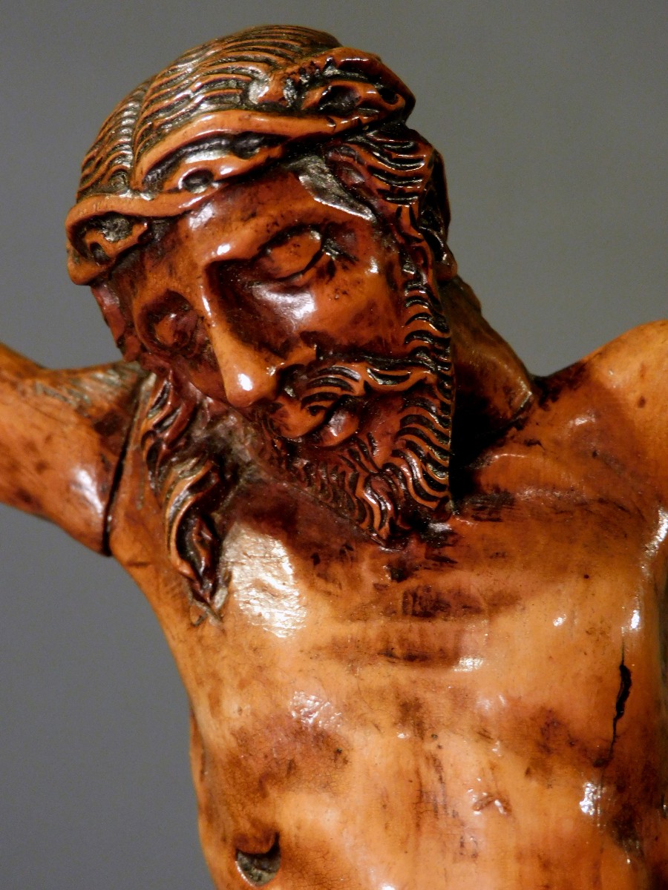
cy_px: 445
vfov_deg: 20.7
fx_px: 2444
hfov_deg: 15.6
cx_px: 334
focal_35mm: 95
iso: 400
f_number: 4.8
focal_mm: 17
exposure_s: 1/40
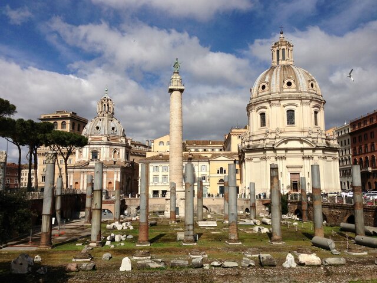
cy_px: 142
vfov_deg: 42.9
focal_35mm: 33
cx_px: 188
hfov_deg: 55.4
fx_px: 359
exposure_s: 1/3390
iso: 50
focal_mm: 4.13
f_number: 2.4
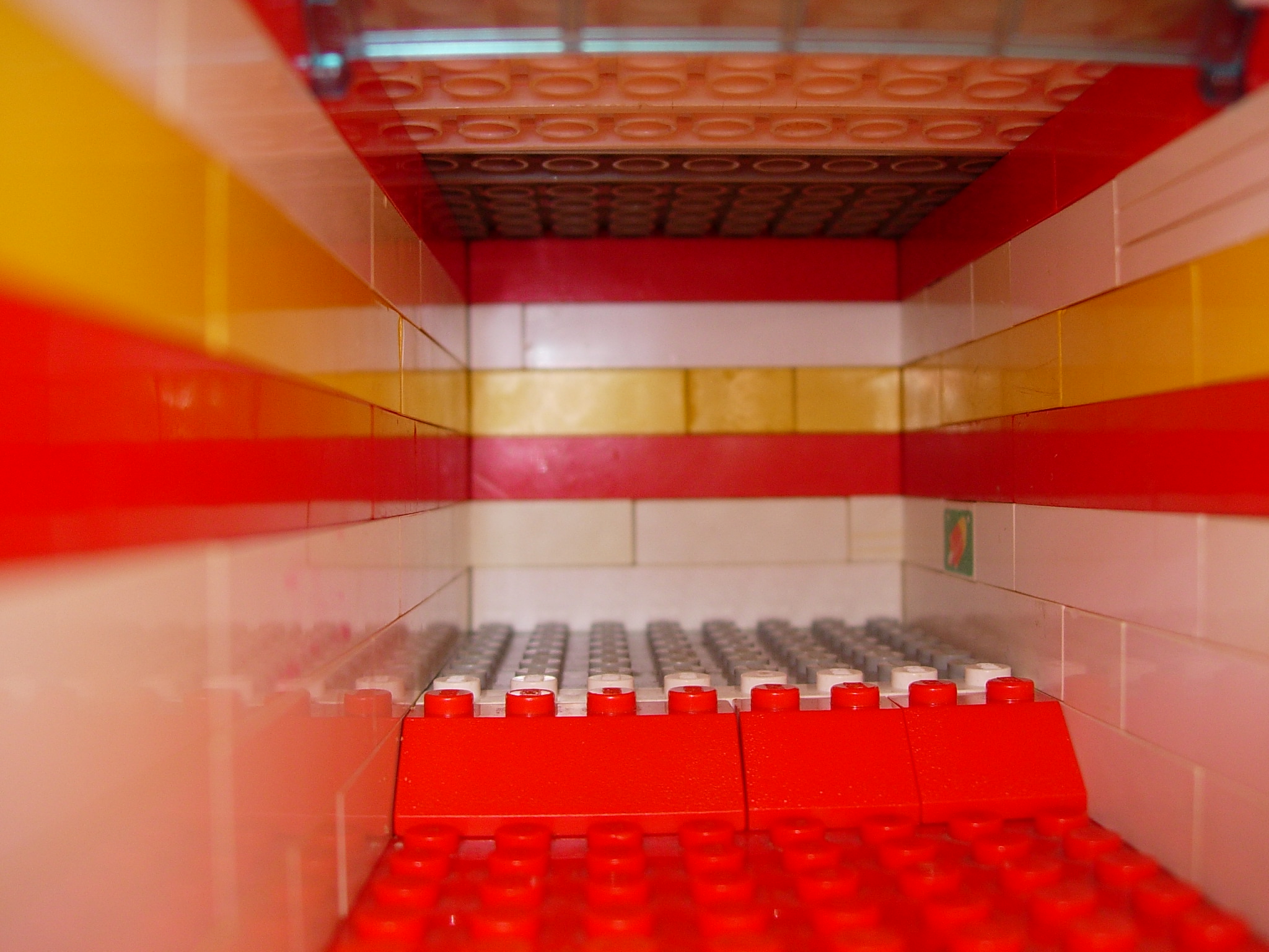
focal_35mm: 38
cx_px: 634
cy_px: 476
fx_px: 1393
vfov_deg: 37.7
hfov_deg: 49.0
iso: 79
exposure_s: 1/64
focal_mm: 7.8
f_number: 2.8
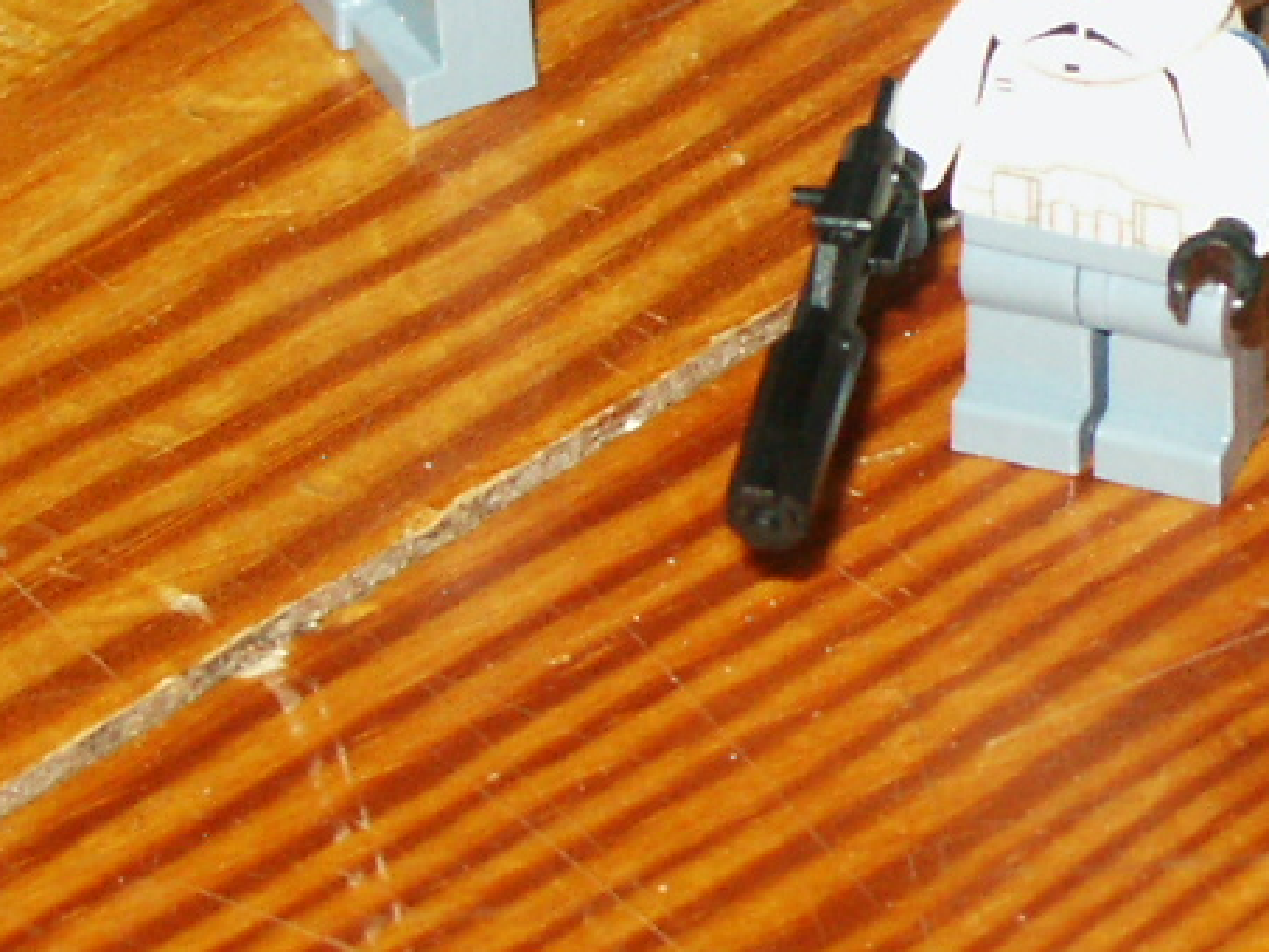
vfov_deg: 4.4
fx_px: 12431
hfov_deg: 5.8
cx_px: 1157
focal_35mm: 339
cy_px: -176
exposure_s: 1/90
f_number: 3.6
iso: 200
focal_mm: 19.19
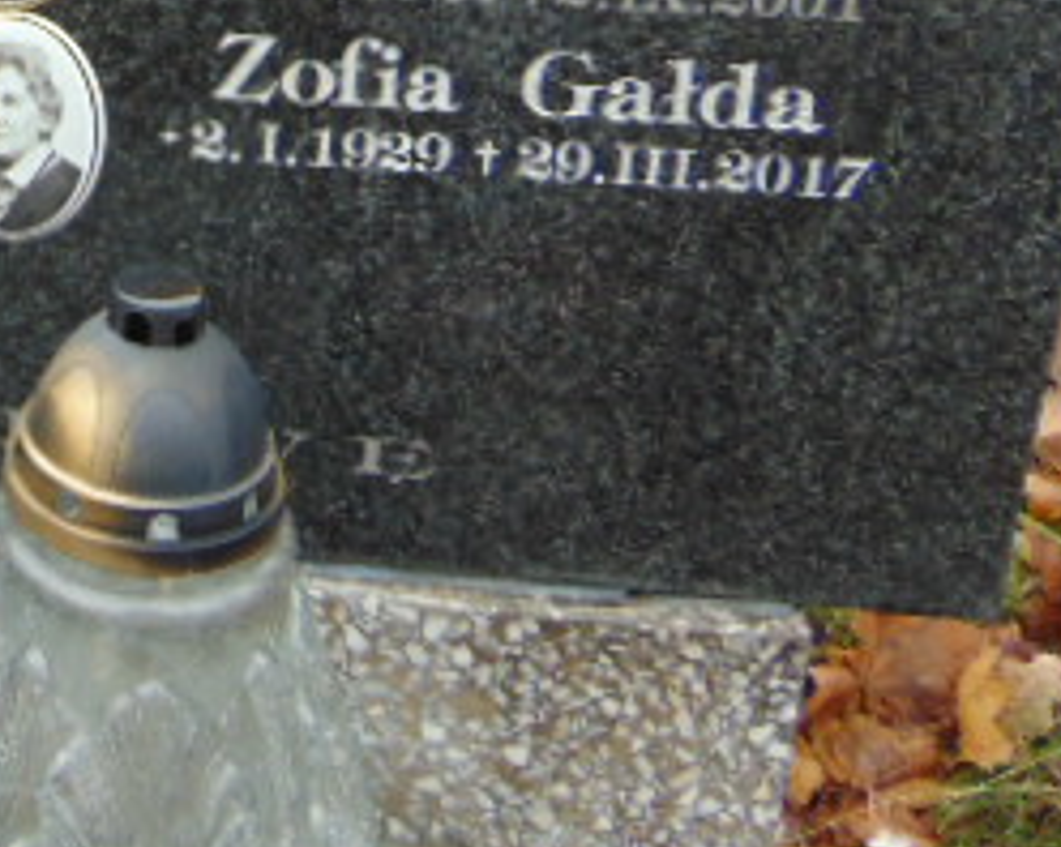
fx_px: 1977
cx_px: -116
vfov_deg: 22.9
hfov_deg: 27.4
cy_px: -56
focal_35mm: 63
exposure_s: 1/80
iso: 80
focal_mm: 4.5
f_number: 3
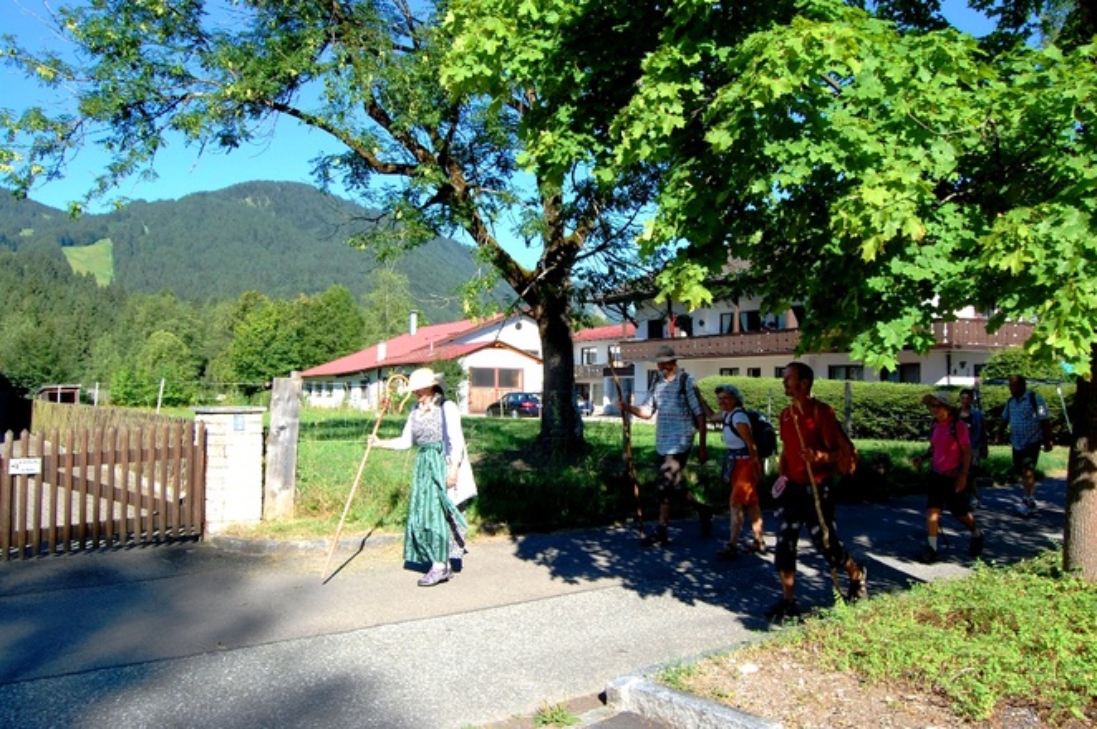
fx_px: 913
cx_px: 548
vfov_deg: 43.5
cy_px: 364
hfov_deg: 62.0
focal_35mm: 30
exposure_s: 1/250
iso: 200
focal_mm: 20
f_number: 8
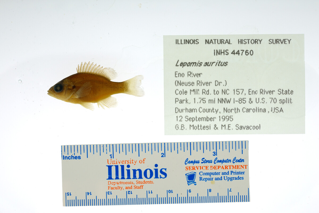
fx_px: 532
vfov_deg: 22.6
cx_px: 160
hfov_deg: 33.4
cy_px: 106
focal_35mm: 60
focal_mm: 60
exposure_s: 1/200
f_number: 10
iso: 100
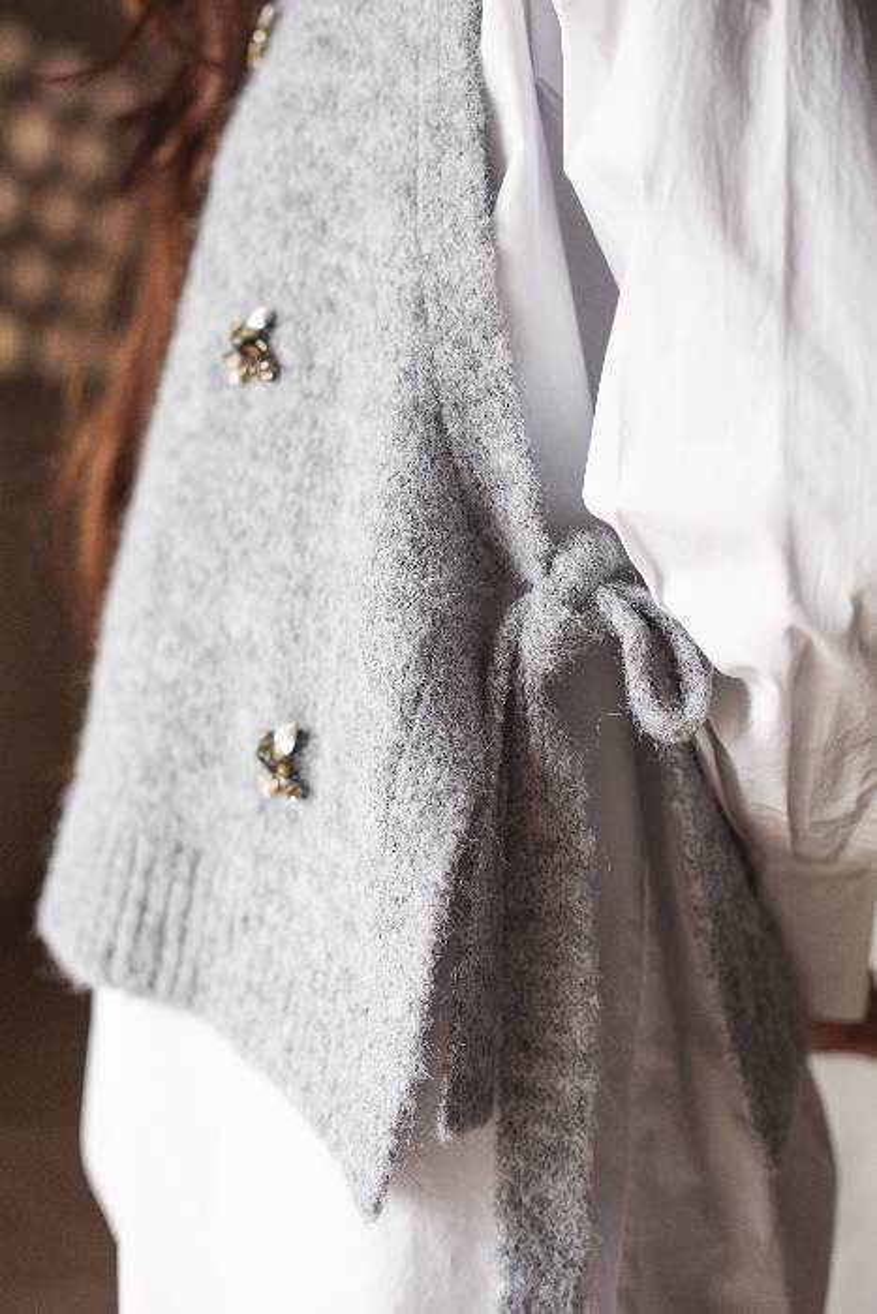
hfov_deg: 27.0
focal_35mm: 50
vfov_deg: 39.6
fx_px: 1826
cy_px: 657
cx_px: 438
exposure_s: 1/125
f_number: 3.2
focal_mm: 50
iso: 500
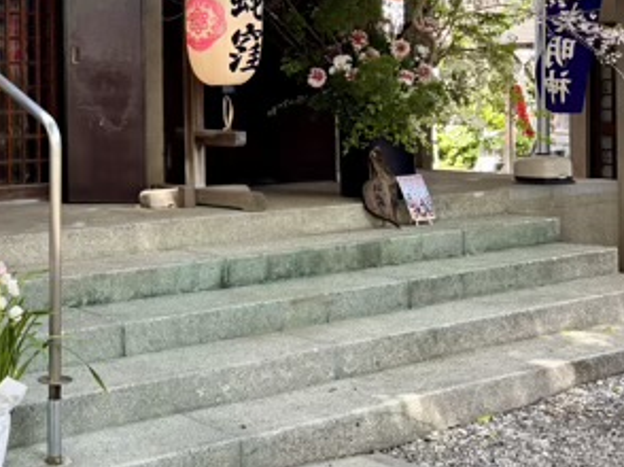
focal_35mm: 62
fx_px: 1117
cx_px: 21
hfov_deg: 29.4
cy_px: 94
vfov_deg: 23.3
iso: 40
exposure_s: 1/207
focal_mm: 5.96
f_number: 1.6
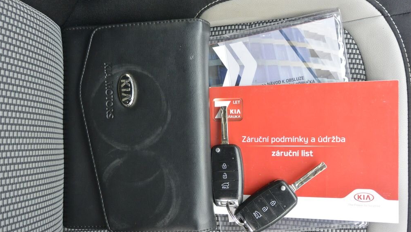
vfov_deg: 37.7
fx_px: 338
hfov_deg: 62.6
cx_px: 206
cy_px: 138
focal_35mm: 31
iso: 400
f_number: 3.5
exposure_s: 1/125
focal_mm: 11
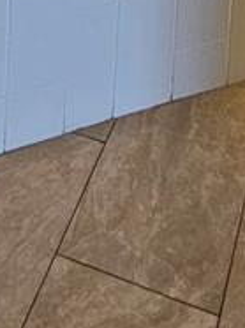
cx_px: 37
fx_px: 795
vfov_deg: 15.7
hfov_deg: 17.3
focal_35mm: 84
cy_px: -404
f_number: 2.2
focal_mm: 2.2
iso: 160
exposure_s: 1/60.2
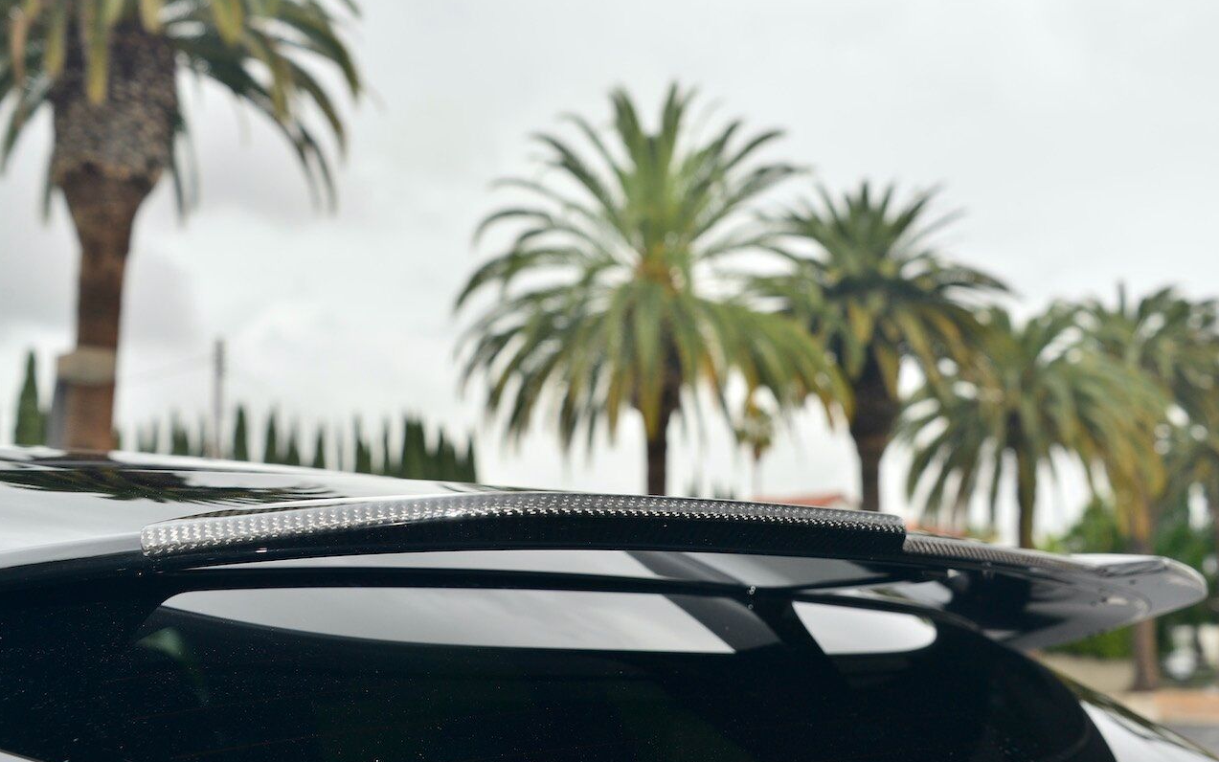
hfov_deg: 48.2
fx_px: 1362
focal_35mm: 41
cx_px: 607
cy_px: 396
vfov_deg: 31.3
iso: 320
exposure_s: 1/200
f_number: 5.6
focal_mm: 40
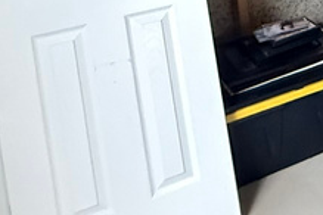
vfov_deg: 17.6
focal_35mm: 68
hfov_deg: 23.1
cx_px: 503
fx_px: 610
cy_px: -125
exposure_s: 1/60
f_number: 2.2
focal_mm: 2.22
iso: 1000
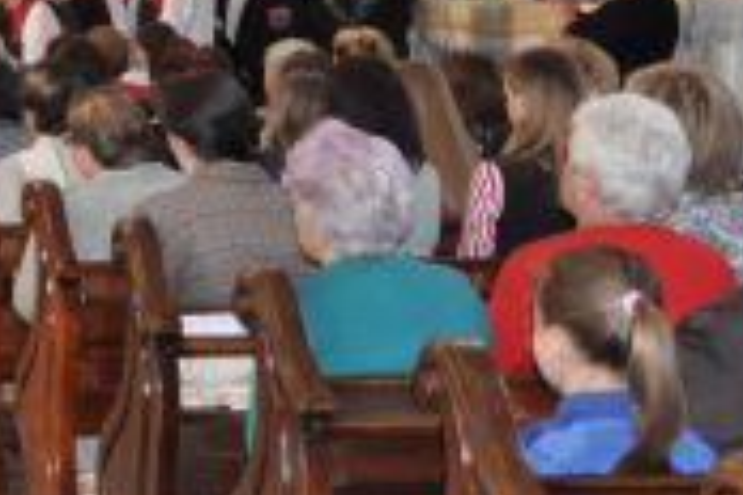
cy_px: 23
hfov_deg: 16.2
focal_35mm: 116
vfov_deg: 11.7
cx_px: -350
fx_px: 2391
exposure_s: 1/60
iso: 800
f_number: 4
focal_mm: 21
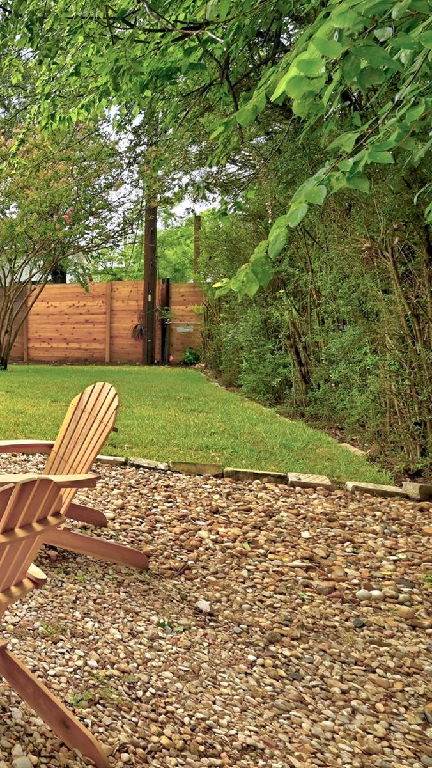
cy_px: 334
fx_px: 509
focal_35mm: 25
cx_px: -220
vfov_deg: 73.7
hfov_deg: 28.7
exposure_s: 1/125
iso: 400
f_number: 10
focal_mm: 14
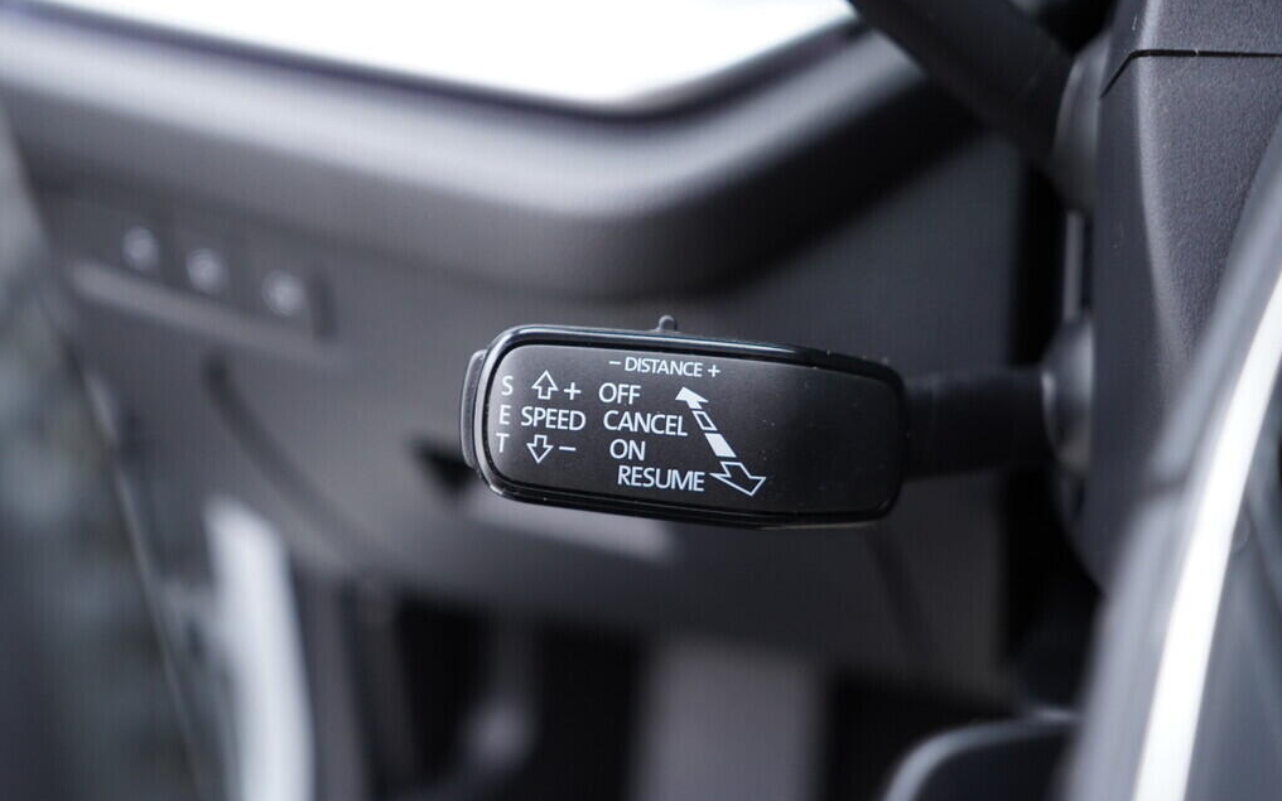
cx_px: 645
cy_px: 407
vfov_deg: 34.4
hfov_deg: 52.7
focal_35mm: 37
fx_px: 1293
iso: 400
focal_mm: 24
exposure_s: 1/40
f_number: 2.8
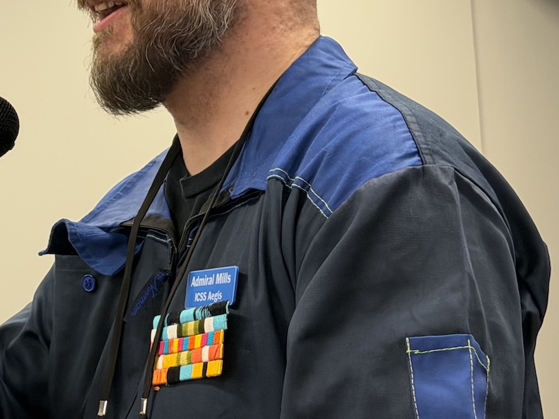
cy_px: 147
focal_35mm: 113
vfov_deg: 13.1
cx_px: -47
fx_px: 1825
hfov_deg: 16.9
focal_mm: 6.76
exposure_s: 1/60
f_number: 1.78
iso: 64
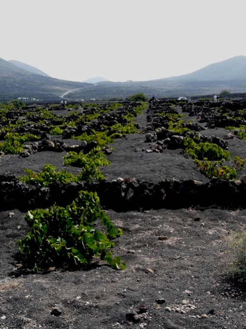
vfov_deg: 40.4
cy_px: 164
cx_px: 123
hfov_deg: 30.9
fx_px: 445
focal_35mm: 47
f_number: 5.6
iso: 100
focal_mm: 7.7
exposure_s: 1/250
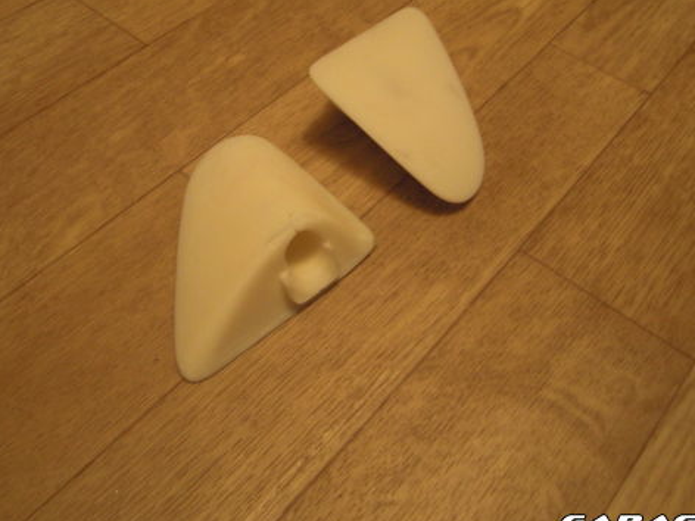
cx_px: 342
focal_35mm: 38
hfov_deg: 49.0
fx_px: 763
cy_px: 184
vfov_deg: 37.4
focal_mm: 4.9
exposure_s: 1/2
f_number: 2.6
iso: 200
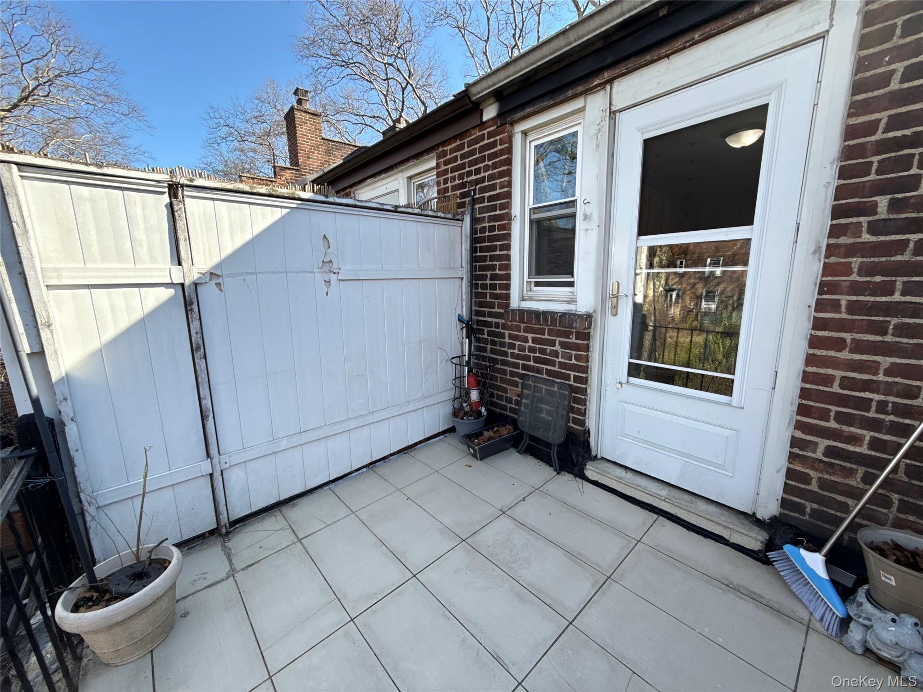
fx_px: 373
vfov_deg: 85.7
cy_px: 346
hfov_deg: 102.1
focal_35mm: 14
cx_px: 462
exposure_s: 1/442
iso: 64
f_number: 2.2
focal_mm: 2.22
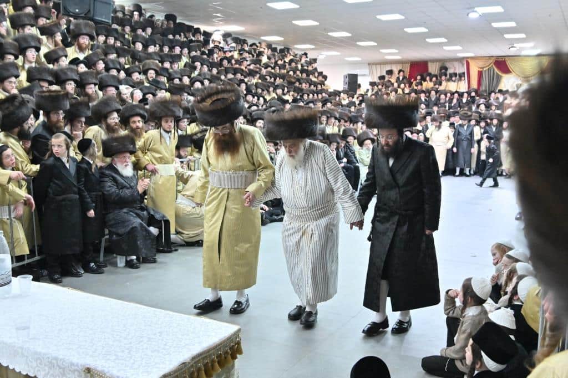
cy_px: 189
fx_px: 568
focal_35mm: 36
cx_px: 284
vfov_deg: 36.8
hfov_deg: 53.1
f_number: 4
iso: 1600
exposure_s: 1/160
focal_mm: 24
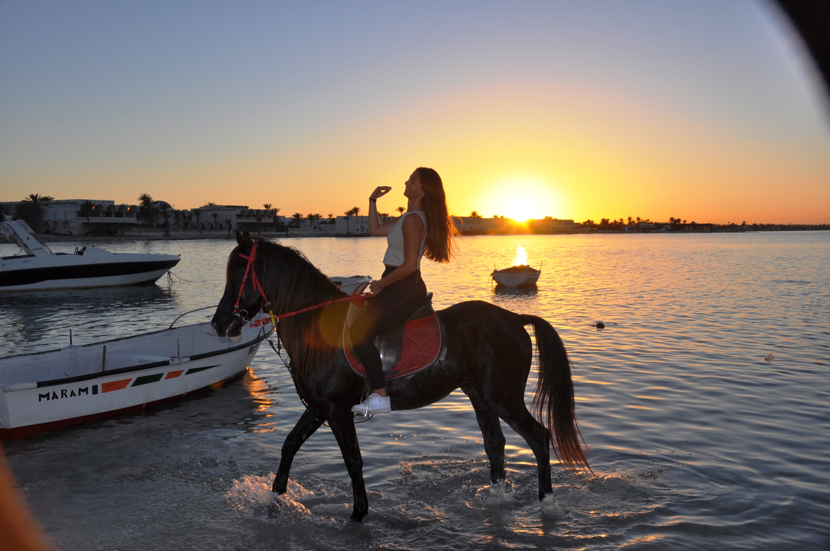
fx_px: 760
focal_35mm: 33
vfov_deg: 39.9
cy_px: 276
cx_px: 415
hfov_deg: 57.3
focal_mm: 22
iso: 200
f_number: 13
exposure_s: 1/200
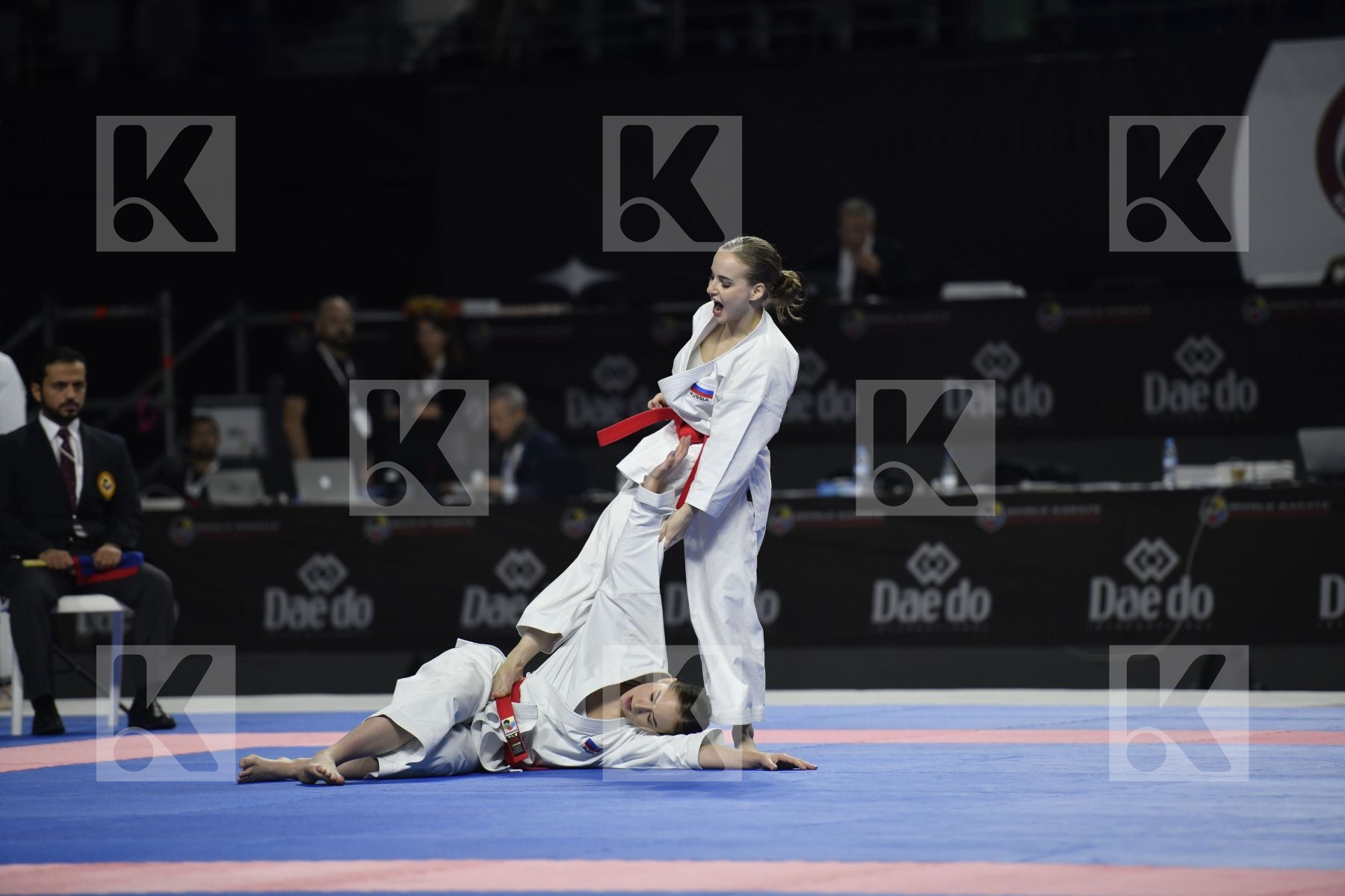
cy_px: 448
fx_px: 7472
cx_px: 672
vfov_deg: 6.9
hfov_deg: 10.3
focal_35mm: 200
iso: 800
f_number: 2.8
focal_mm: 200
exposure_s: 1/800
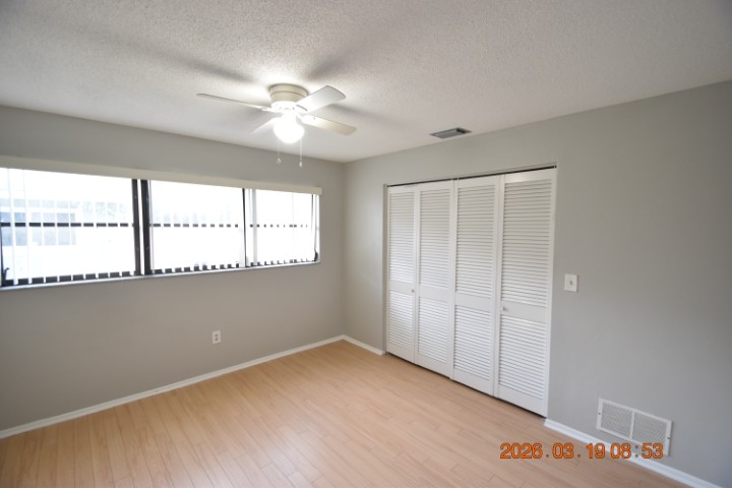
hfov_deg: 100.4
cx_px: 366
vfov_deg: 77.3
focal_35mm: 15
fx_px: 305
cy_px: 244
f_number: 3.5
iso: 800
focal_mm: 10
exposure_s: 1/45
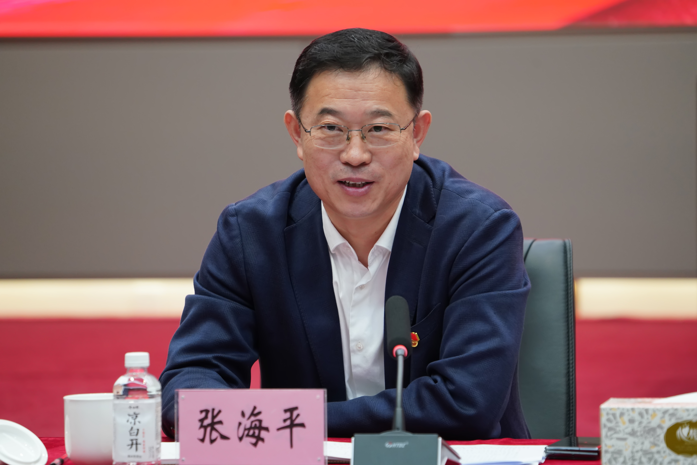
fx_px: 3989
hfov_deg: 10.0
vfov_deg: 6.7
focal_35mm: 206
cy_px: 232
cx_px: 348
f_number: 5.6
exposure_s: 1/125
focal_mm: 206
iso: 2500
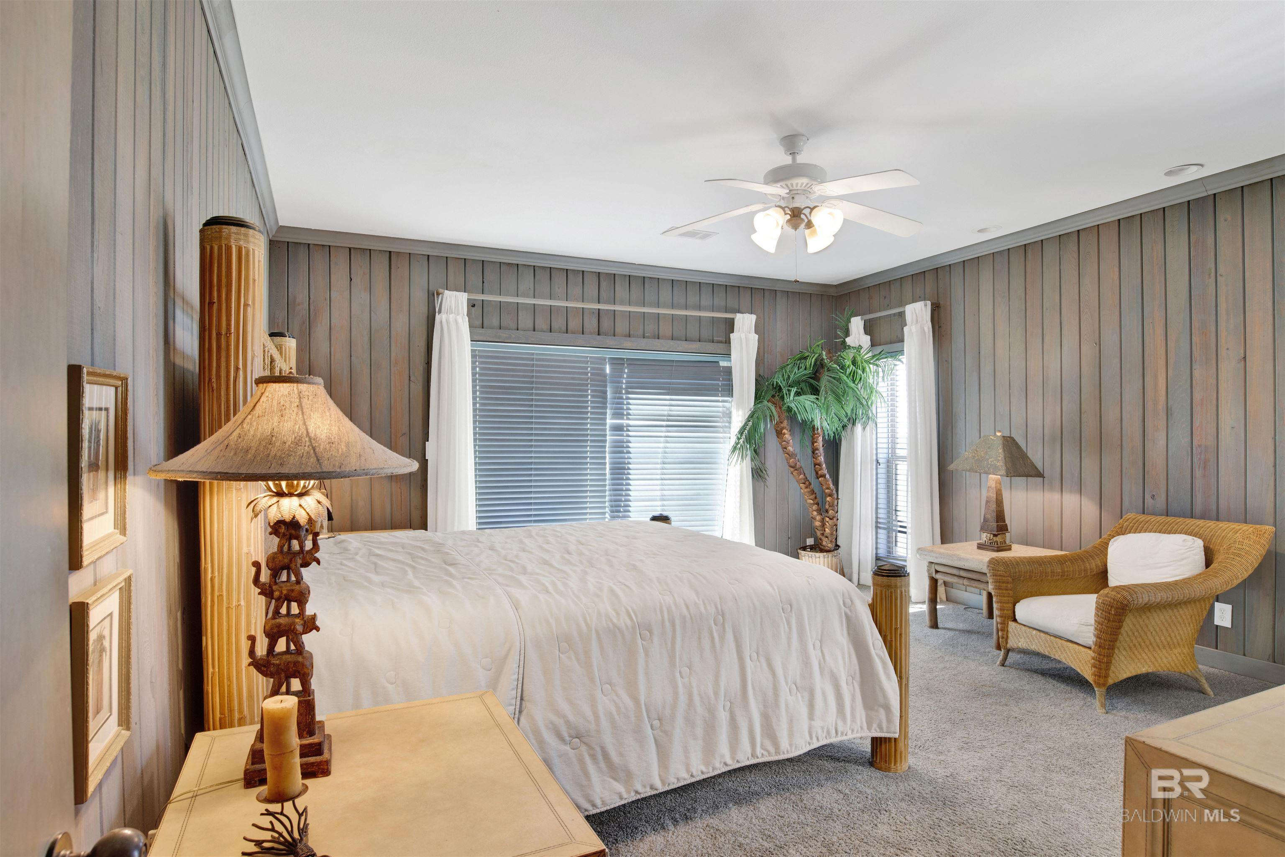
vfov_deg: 67.4
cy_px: 428
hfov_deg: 90.0
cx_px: 642
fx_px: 642
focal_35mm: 18
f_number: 11
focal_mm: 18
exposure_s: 1/2
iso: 200
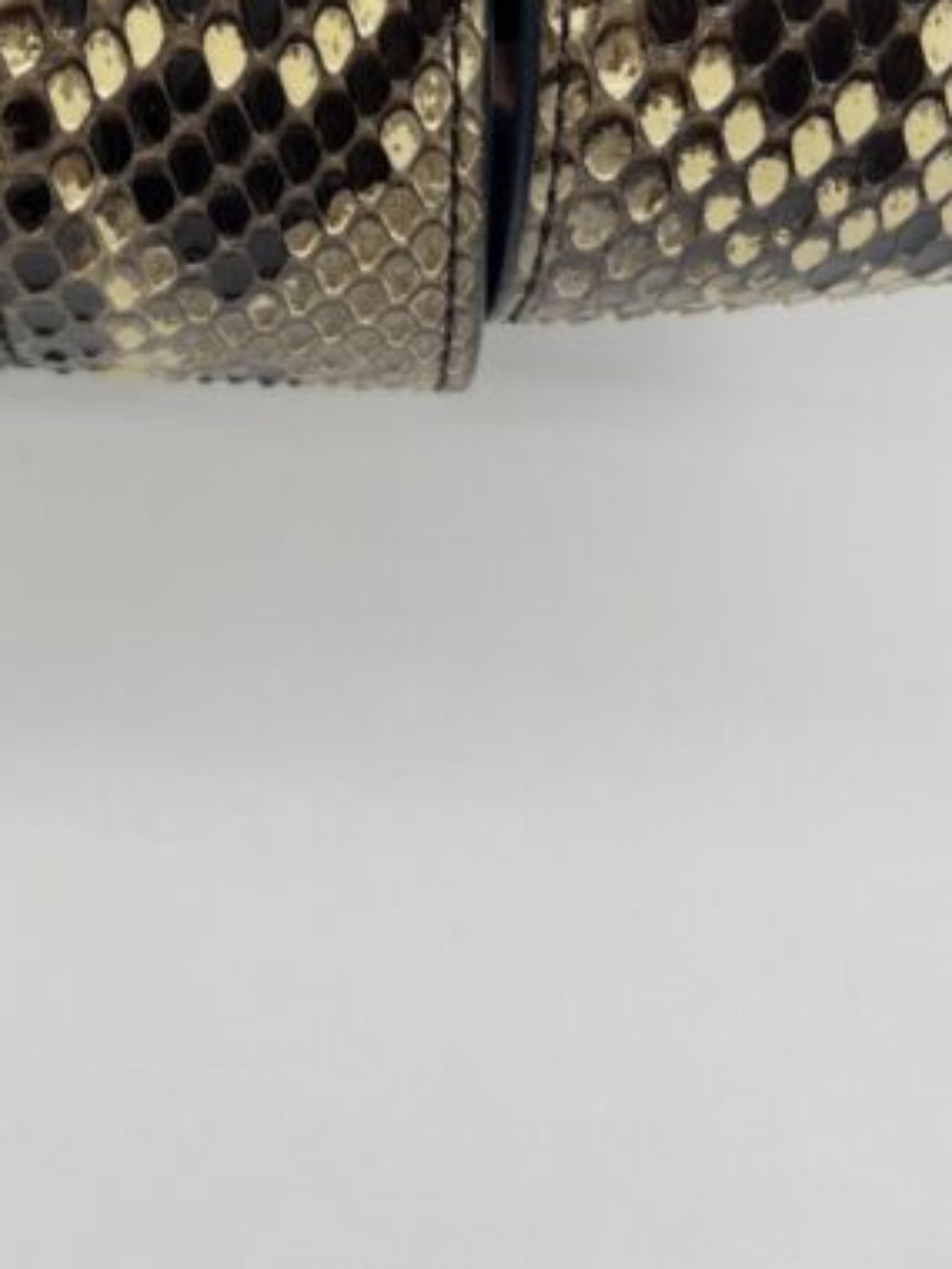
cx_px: 97
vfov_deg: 24.7
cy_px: -321
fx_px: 2567
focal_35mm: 70
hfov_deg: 20.6
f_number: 1.5
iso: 32
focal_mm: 5.7
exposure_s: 1/143
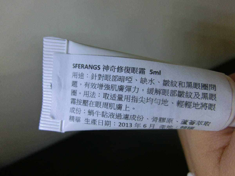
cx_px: 118
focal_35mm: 24
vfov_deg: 56.8
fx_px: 163
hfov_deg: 71.6
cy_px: 88
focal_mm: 4.24
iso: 200
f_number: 3
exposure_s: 1/60
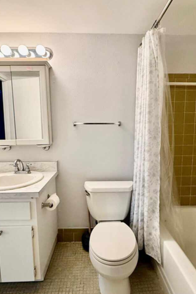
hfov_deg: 61.9
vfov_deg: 84.0
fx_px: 163
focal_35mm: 20
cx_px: 102
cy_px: 146
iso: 320
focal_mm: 2.22
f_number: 2.2
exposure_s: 1/120
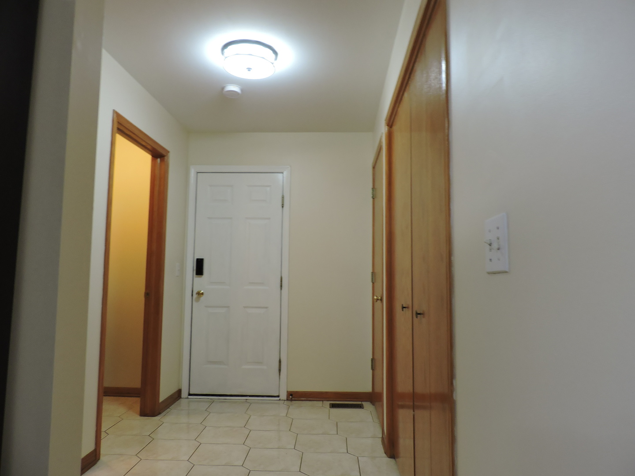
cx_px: 318
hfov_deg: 71.6
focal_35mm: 24
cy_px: 238
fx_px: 440
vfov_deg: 56.8
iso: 280
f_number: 3
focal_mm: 4.3
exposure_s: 1/30
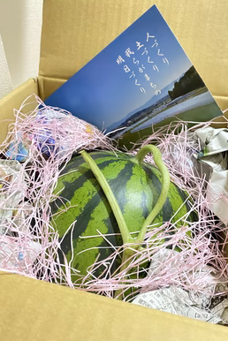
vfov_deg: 65.4
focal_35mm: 28
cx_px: 125
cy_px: 174
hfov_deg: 46.4
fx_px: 266
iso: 800
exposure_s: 1/26
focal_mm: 4.25
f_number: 1.8
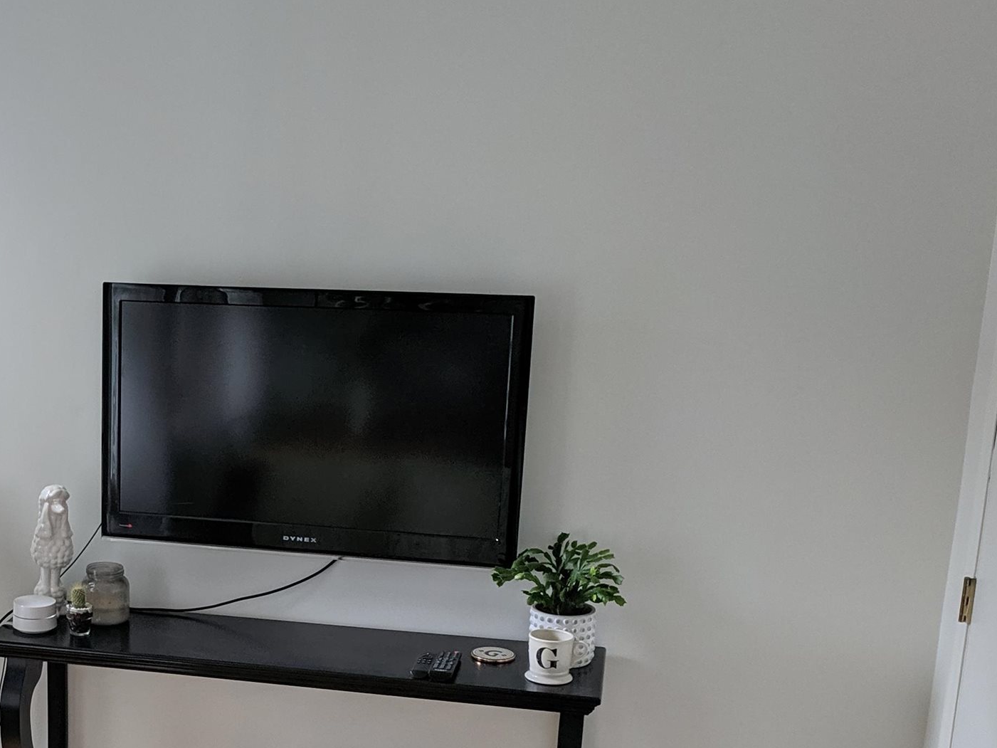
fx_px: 1642
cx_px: 110
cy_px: 557
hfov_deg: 32.2
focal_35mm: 57
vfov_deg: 25.4
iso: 105
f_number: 2
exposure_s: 1/120
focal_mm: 4.67
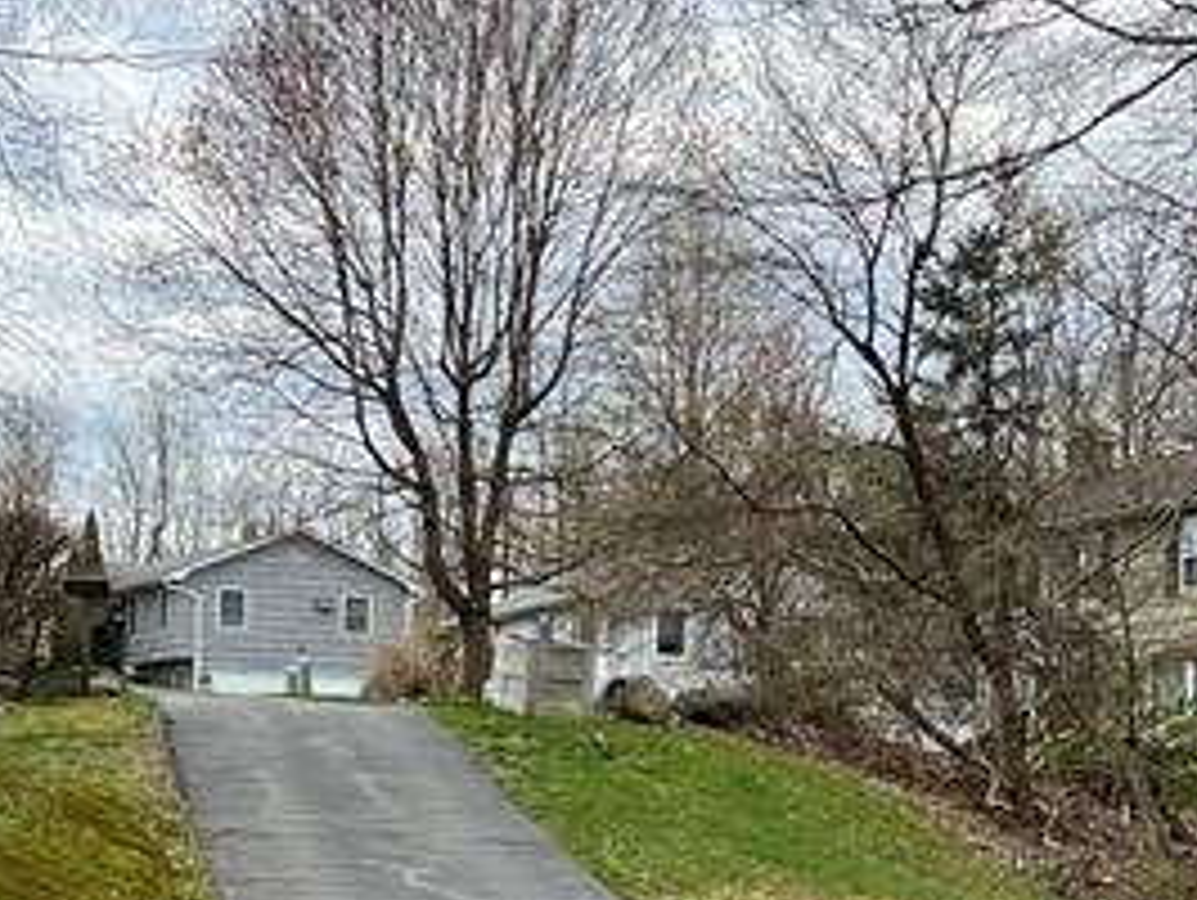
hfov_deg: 19.6
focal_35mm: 100
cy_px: 716
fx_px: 3461
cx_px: 752
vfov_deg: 14.7
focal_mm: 5.7
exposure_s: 1/1838
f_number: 1.5
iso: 50
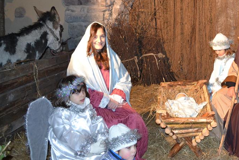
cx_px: 179
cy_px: 44
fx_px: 332
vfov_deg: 26.7
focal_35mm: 50
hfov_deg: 38.6
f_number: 3.8
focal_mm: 22
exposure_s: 1/60
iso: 1800
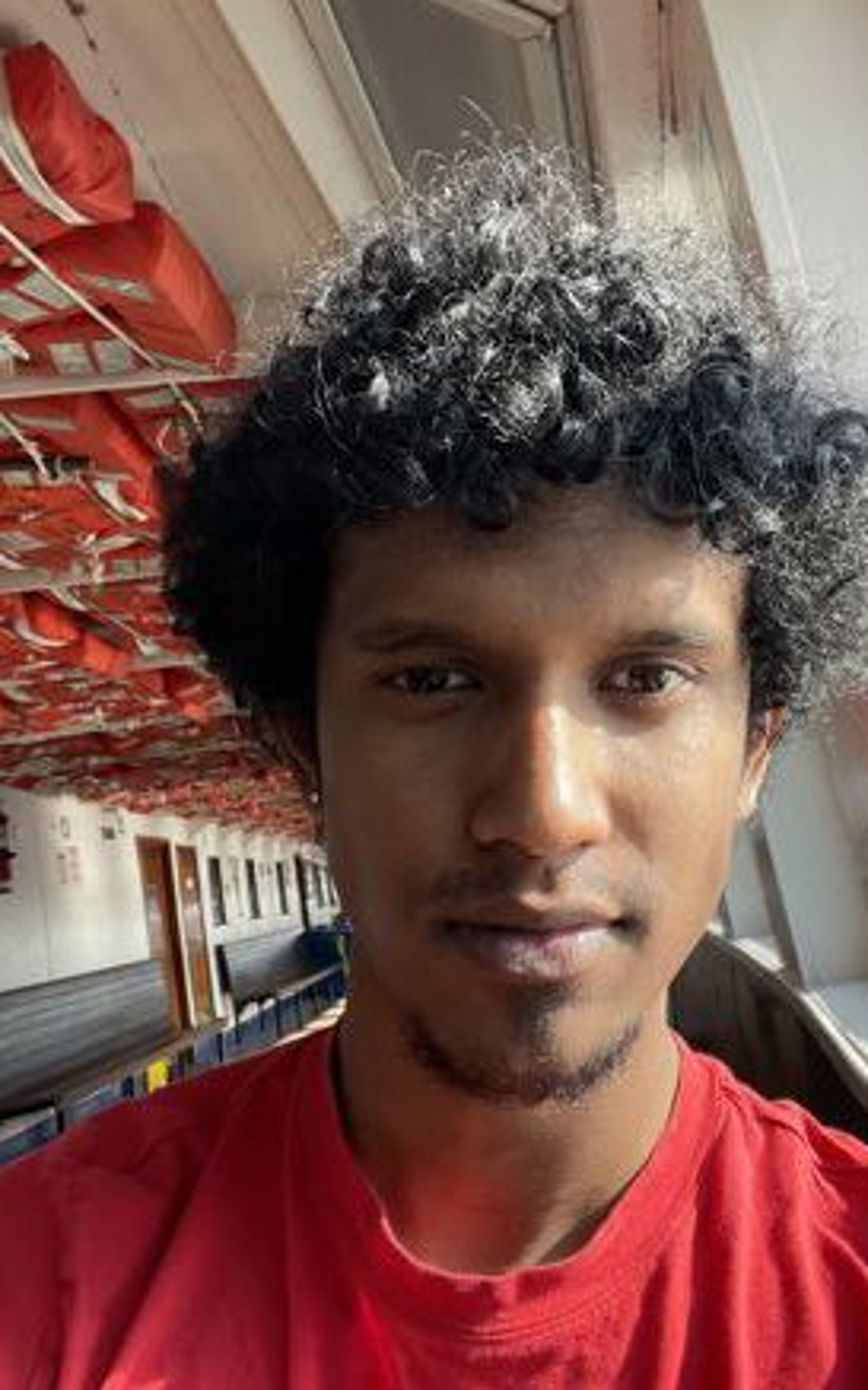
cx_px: 521
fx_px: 1212
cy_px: 693
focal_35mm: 32
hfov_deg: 39.2
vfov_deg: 59.7
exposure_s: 1/130
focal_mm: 2.71
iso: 25
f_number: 2.2
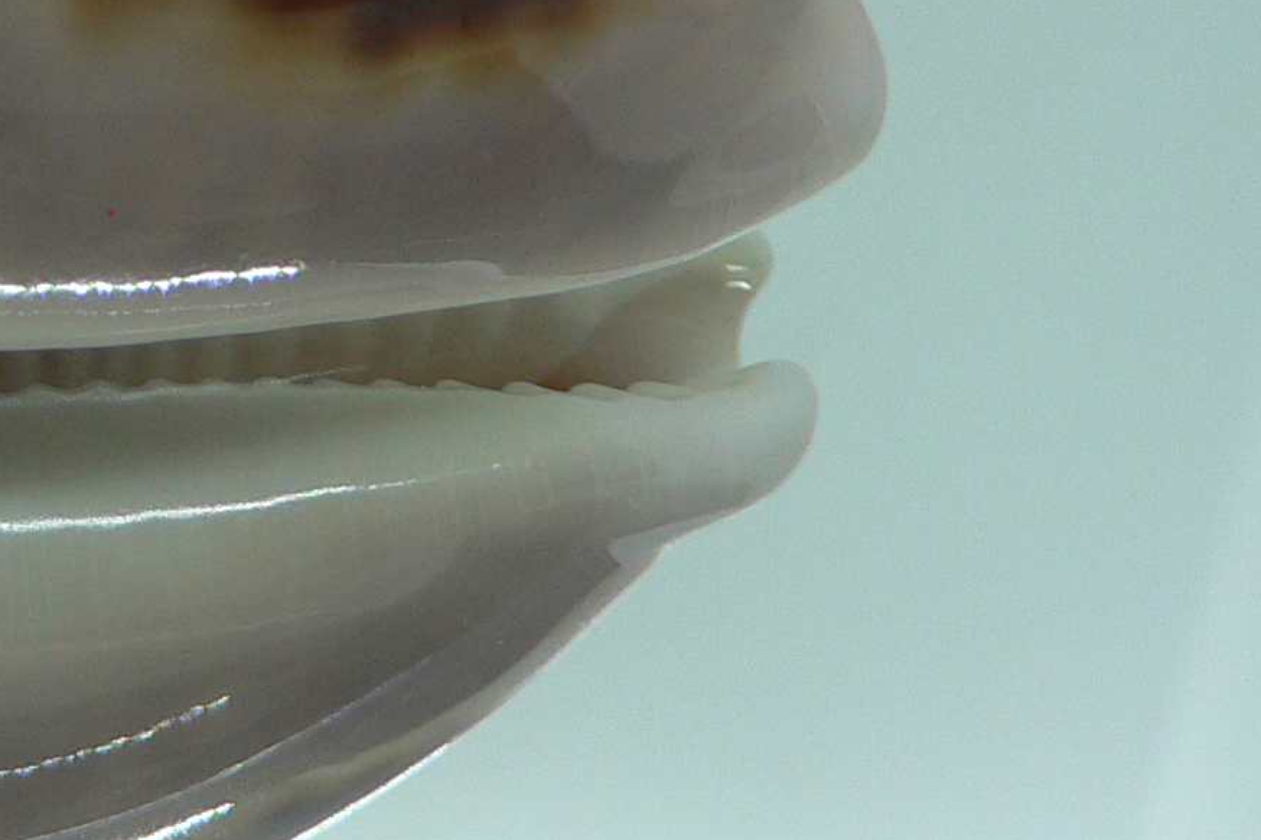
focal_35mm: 84
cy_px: -1
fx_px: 2941
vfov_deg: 15.9
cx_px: -52
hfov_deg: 23.0
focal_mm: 4.6
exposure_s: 1/60
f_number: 2.8
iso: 80
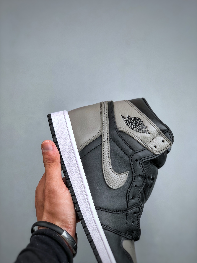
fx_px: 440
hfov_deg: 25.2
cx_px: 98
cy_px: 132
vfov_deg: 33.2
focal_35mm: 58
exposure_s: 1/50
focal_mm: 6.6
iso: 20
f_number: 2.8
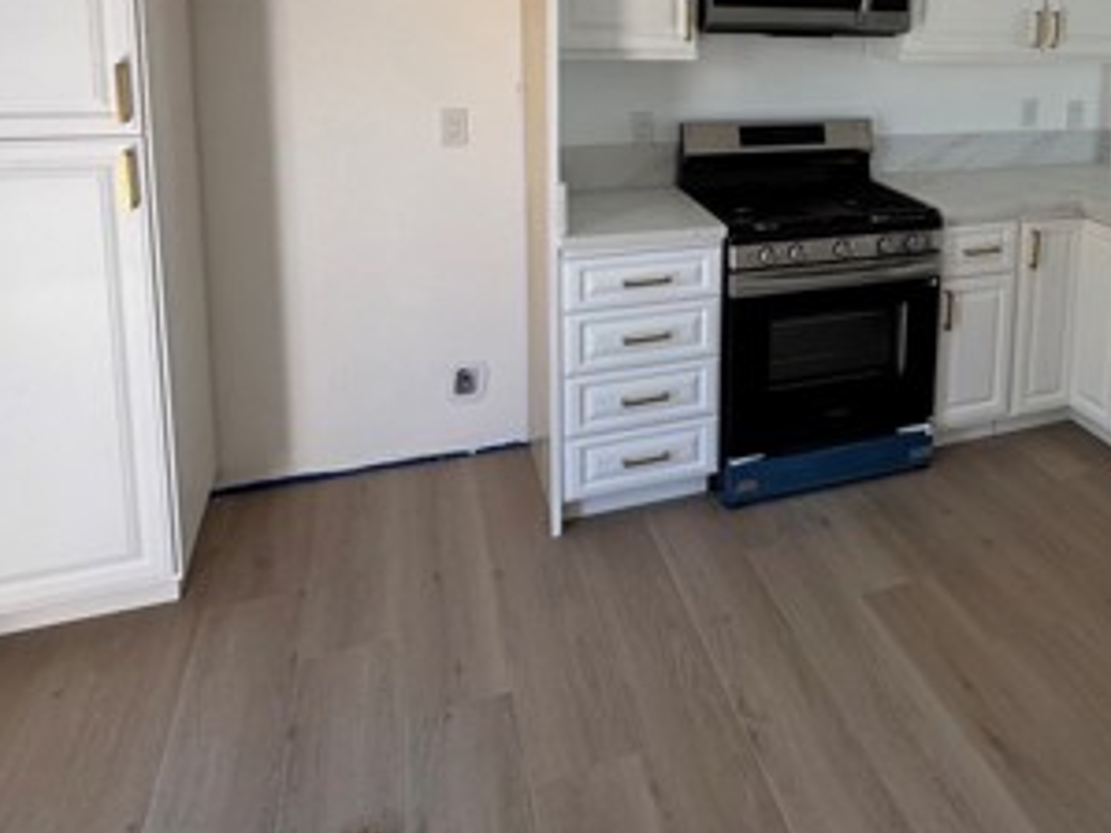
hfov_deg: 56.4
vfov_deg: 43.7
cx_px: 862
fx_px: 962
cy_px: 123
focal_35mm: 30
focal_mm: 2.22
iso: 50
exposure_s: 1/99
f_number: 2.2
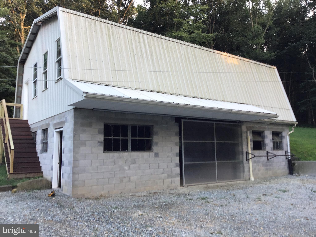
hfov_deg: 58.4
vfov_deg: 45.4
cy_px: 118
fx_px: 283
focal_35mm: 31
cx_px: 158
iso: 32
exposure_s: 1/60
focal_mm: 3.3
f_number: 2.4
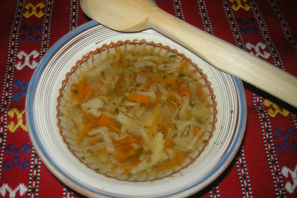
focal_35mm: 37
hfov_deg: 51.9
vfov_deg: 36.0
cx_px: 148
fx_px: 305
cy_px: 100
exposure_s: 1/60
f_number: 2.7
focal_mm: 7.5
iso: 64
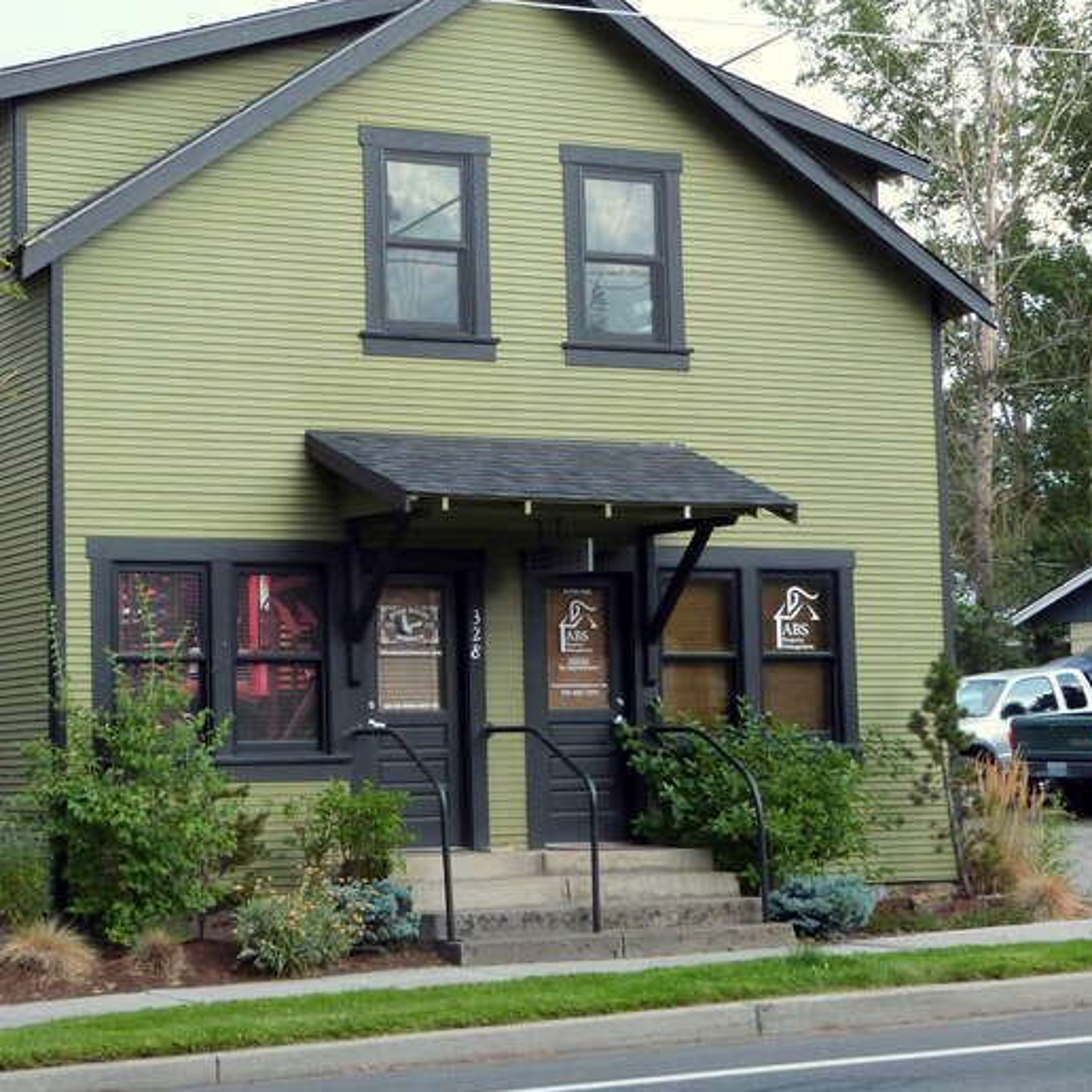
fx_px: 2641
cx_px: 339
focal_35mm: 74
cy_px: 461
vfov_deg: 23.3
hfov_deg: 23.2
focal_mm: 9.7
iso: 250
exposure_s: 1/250
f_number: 3.6
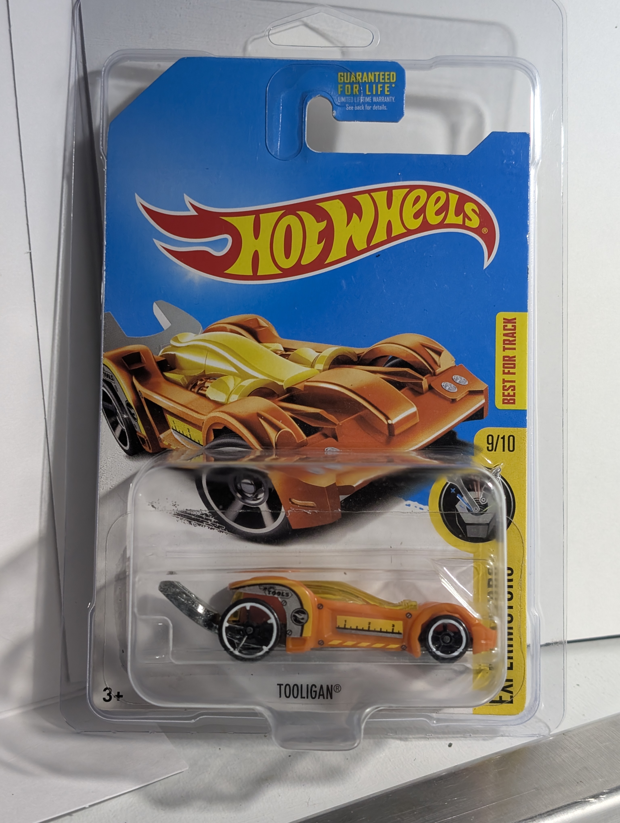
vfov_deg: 38.9
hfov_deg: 29.7
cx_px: 310
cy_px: 412
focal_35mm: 49
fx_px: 1167
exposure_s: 1/58.7
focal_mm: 6.9
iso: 145
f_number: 1.68
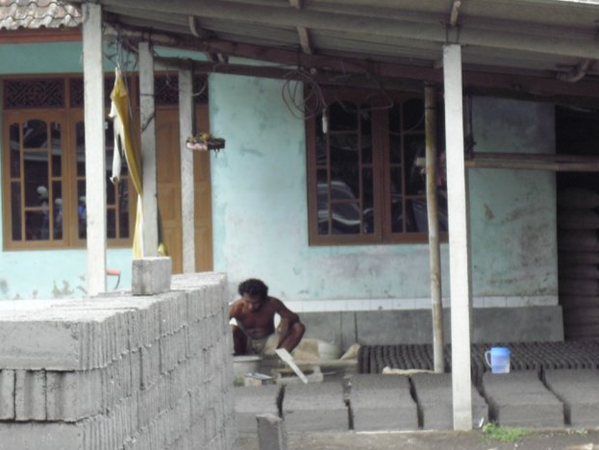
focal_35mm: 145
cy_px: 218
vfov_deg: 10.2
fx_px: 2511
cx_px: 247
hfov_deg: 13.6
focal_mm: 18.6
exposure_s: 1/100
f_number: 5.2
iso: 200
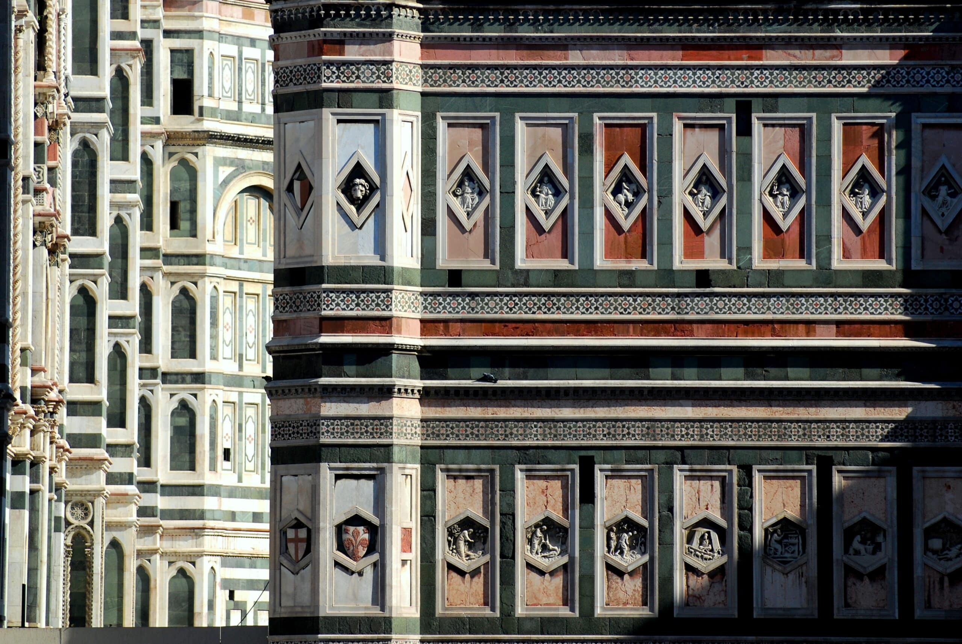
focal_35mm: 195
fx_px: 5217
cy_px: 322
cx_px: 481
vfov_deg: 7.1
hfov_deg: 10.5
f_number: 7.1
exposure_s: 1/800
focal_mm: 130
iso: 250
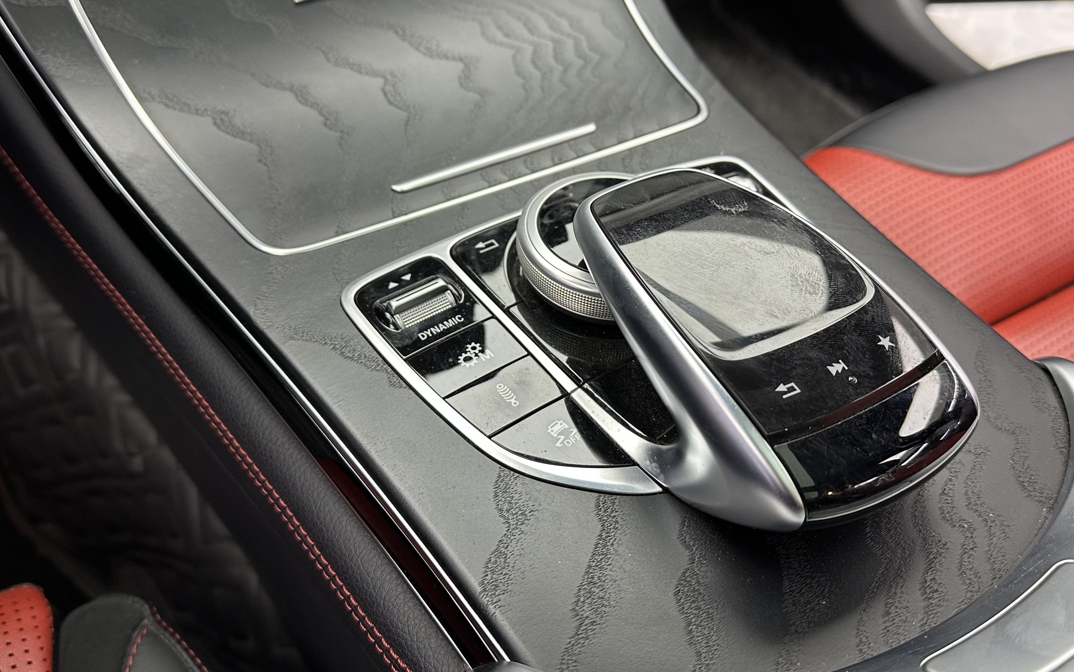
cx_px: 534
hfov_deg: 70.4
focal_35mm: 26
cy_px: 279
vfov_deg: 47.4
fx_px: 761
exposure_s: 1/50
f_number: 1.78
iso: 160
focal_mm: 6.86
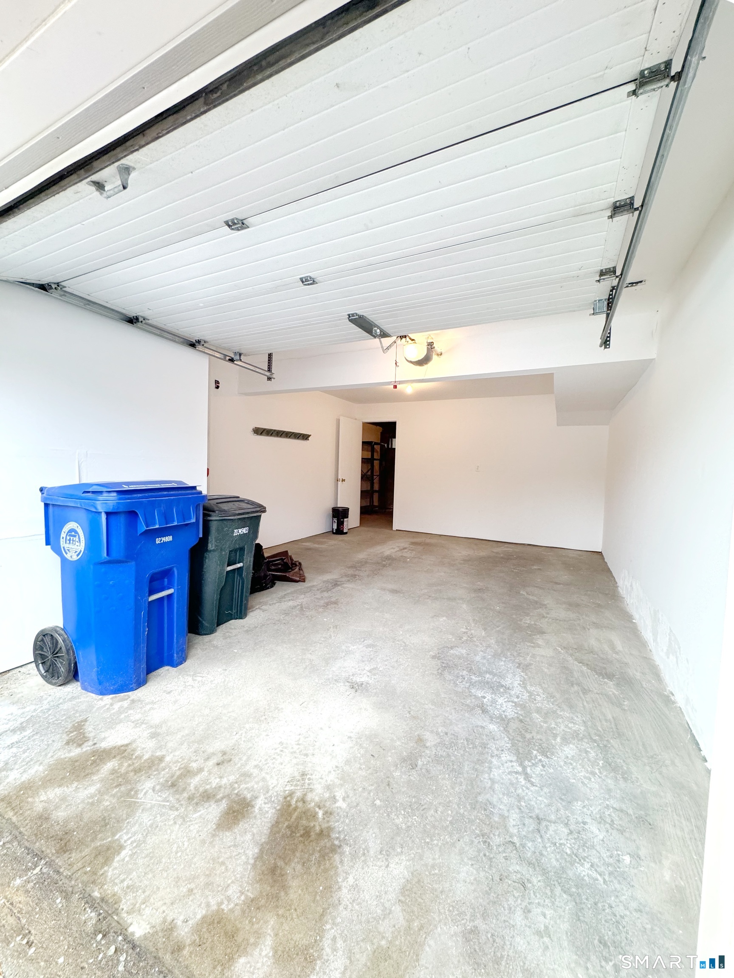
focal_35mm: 14
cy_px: 489
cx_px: 367
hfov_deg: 85.7
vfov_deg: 102.1
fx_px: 396
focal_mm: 2.22
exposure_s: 1/120
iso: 250
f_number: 2.2
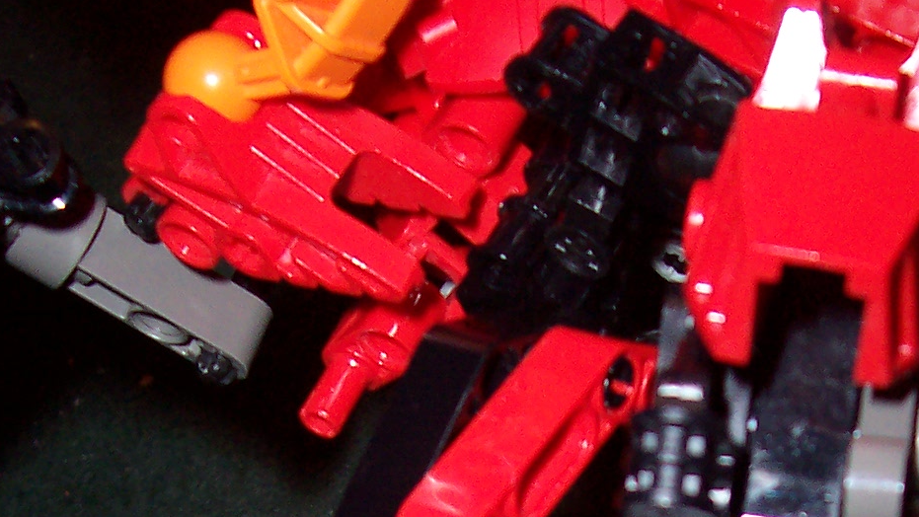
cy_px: 820
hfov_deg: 24.1
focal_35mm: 88
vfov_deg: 12.9
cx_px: 551
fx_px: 2145
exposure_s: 1/60
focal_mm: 5.6
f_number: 2.8
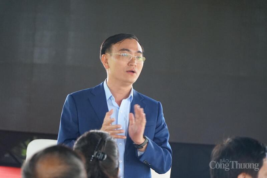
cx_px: 134
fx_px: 1164
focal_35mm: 157
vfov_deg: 8.7
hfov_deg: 13.1
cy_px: 89
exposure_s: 1/160
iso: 3200
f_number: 4
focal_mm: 105
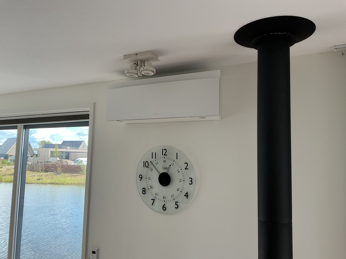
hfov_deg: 61.7
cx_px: 173
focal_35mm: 29
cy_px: 130
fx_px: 290
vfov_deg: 48.2
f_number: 1.8
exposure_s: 1/164
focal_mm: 3
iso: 25
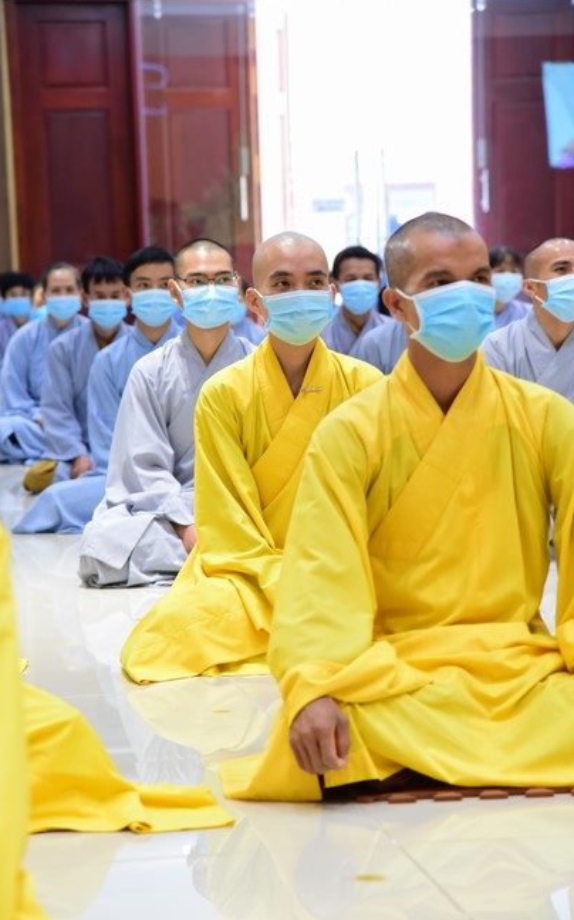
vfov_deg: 17.0
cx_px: 270
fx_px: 3081
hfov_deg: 10.6
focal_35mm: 123
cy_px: 459
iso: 2500
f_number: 5.6
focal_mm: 120
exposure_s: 1/80
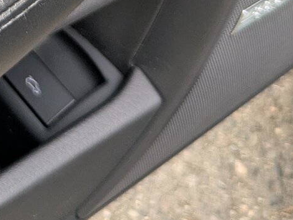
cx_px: -166
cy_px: -330
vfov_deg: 10.0
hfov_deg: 14.3
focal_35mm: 127
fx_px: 1075
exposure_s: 1/182
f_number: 1.89
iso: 55
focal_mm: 5.43
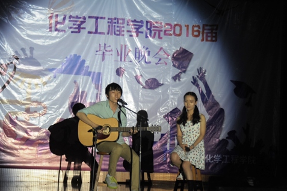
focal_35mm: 114
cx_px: 152
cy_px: 94
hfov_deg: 17.9
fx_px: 909
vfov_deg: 12.0
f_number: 4
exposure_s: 1/60
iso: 1000
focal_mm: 85
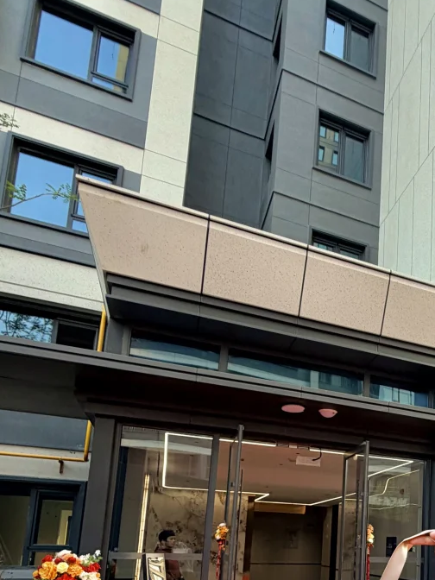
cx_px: 418
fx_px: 503
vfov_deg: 54.7
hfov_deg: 41.7
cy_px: 484
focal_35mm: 30
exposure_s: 1/121
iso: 50
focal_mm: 2.22
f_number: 2.2
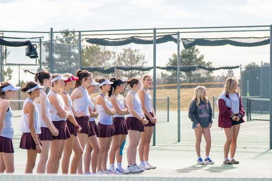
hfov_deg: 17.0
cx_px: 102
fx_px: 907
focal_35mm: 120
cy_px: 89
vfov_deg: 11.4
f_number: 2.8
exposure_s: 1/2000
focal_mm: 70
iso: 100
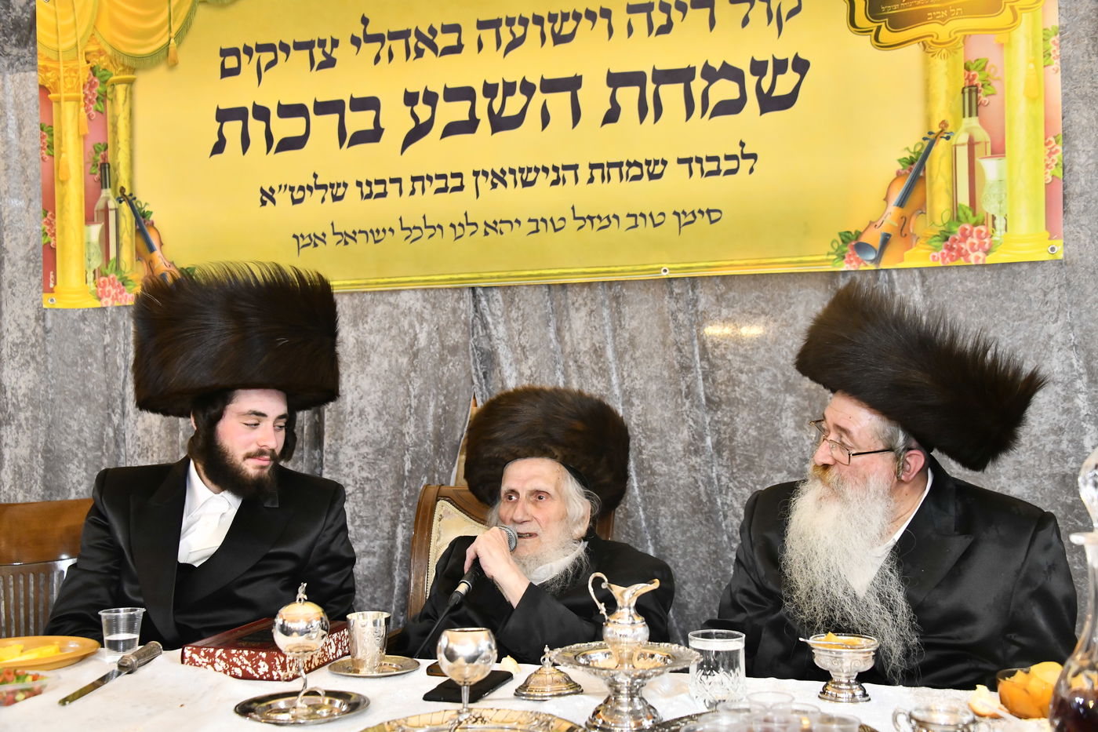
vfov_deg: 33.4
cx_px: 549
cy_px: 366
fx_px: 1220
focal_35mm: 40
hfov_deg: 48.5
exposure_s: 1/125
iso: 2500
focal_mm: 40
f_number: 5.6
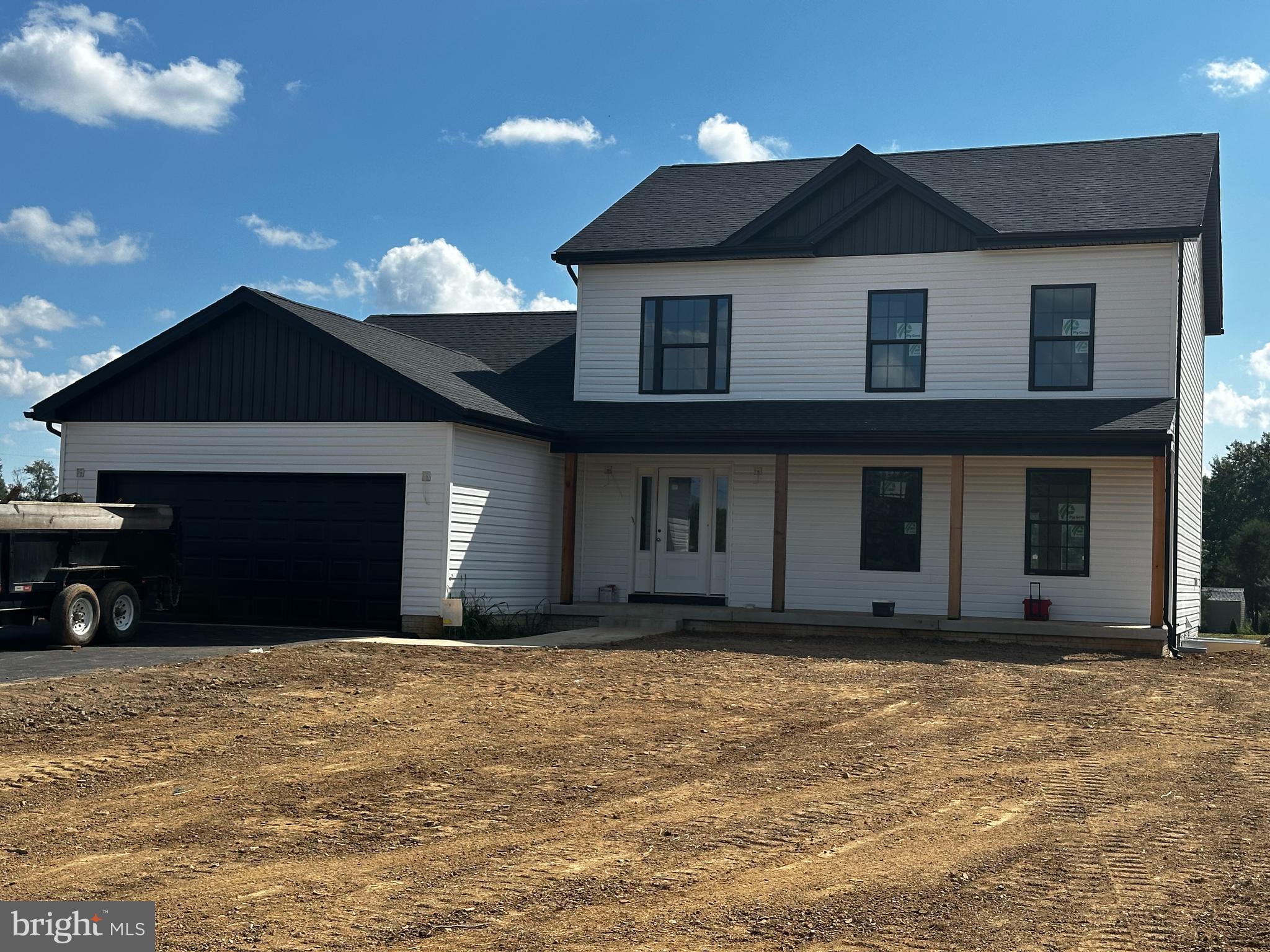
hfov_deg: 39.7
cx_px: 635
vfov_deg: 30.3
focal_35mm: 48
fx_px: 1761
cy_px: 476
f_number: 1.78
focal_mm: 6.86
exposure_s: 1/4367
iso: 64
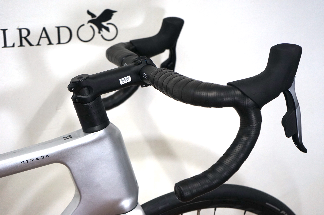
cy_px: 108
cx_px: 162
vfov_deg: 26.9
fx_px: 450
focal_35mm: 50
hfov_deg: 39.6
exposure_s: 1/160
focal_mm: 50
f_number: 4.5
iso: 1250
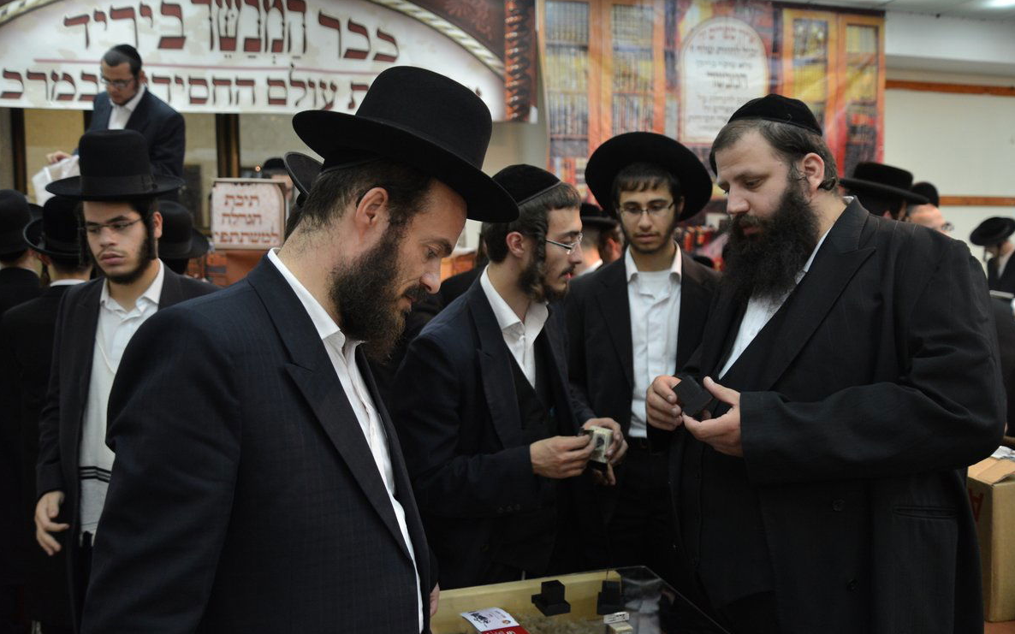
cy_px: 326
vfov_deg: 38.3
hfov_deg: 58.1
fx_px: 913
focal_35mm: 33
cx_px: 510
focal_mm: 32
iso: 1600
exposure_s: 1/100
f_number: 4
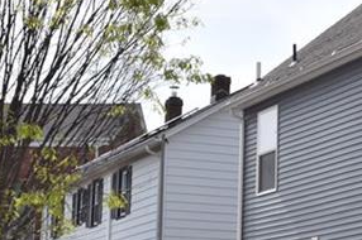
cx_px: 453
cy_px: 131
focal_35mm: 129
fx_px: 1296
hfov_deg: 15.3
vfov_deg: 10.6
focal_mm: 24
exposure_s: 1/200
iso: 100
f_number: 13
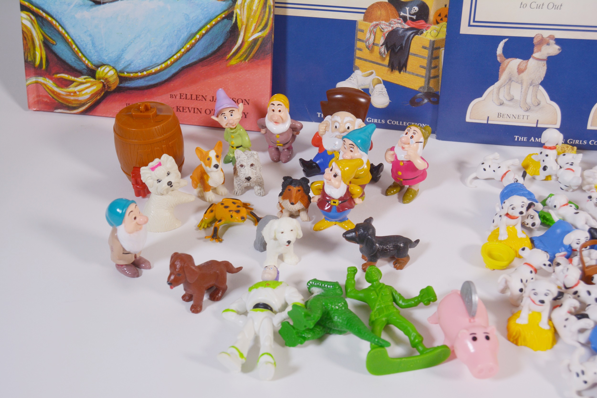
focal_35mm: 39
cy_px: 199
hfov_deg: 49.6
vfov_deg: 34.2
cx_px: 298
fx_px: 647
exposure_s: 1/125
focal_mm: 26
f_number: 5.6
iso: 280
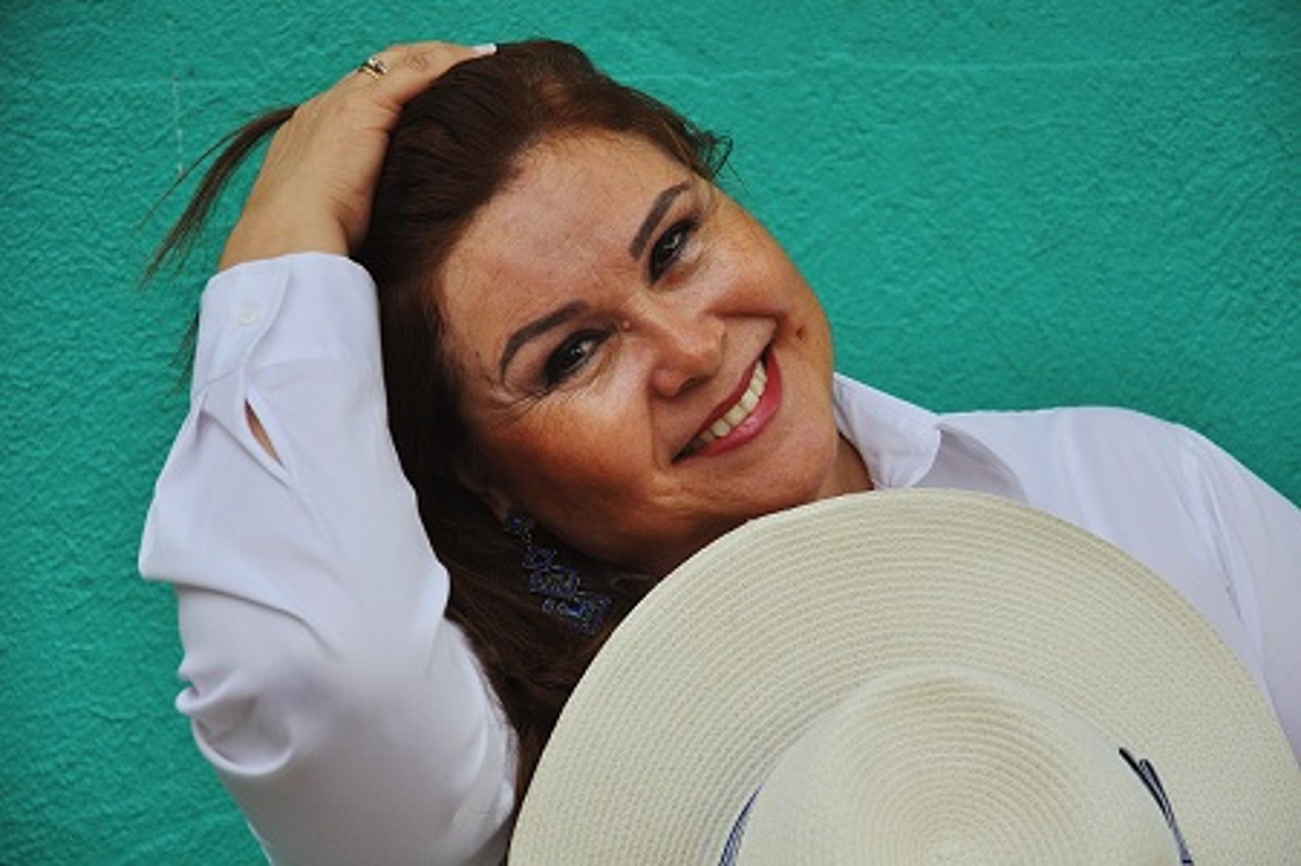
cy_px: 433
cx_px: 650
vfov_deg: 9.9
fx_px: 4983
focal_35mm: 138
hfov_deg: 14.9
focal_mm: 92
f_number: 5.6
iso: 400
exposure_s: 1/640
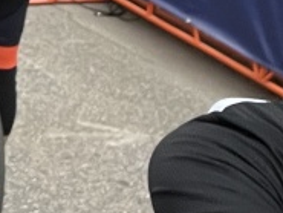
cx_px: -349
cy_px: -135
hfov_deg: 11.4
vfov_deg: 9.6
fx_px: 1219
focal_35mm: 149
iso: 100
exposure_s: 1/81
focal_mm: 2.71
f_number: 2.2
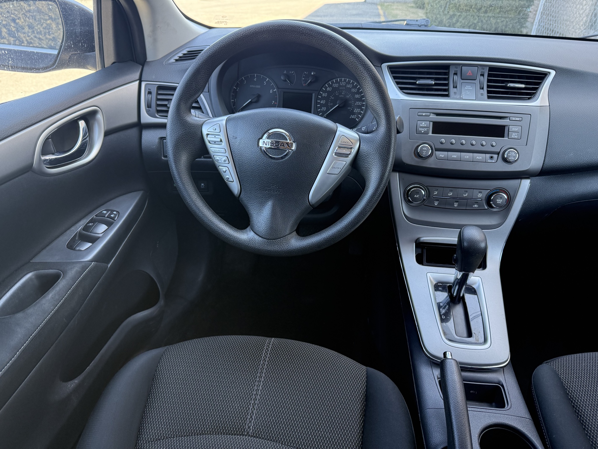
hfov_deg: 71.6
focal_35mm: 24
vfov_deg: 56.8
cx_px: 299
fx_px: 415
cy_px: 224
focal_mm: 6.76
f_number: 1.78
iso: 200
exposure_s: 1/121
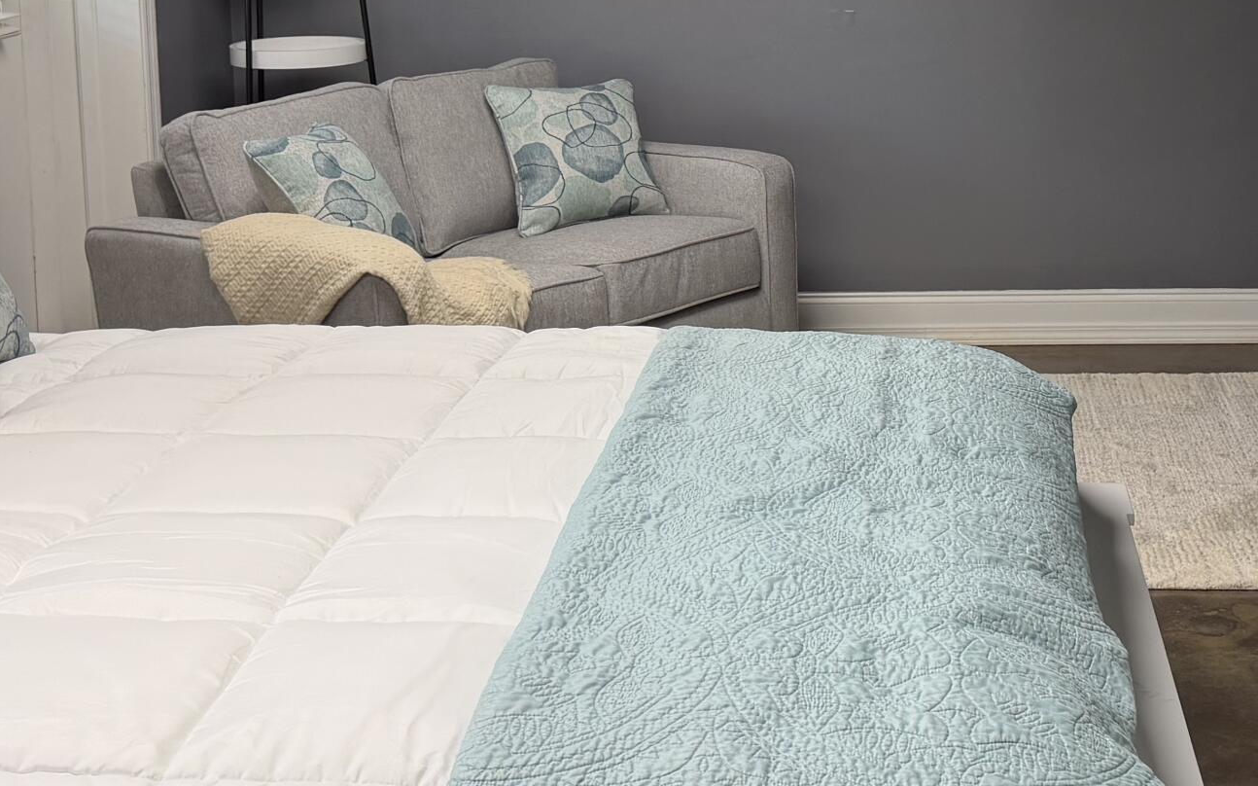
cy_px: 75
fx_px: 2022
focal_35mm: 59
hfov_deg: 34.0
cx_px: 896
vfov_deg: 21.5
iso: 125
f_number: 1.78
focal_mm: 6.76
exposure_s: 1/120
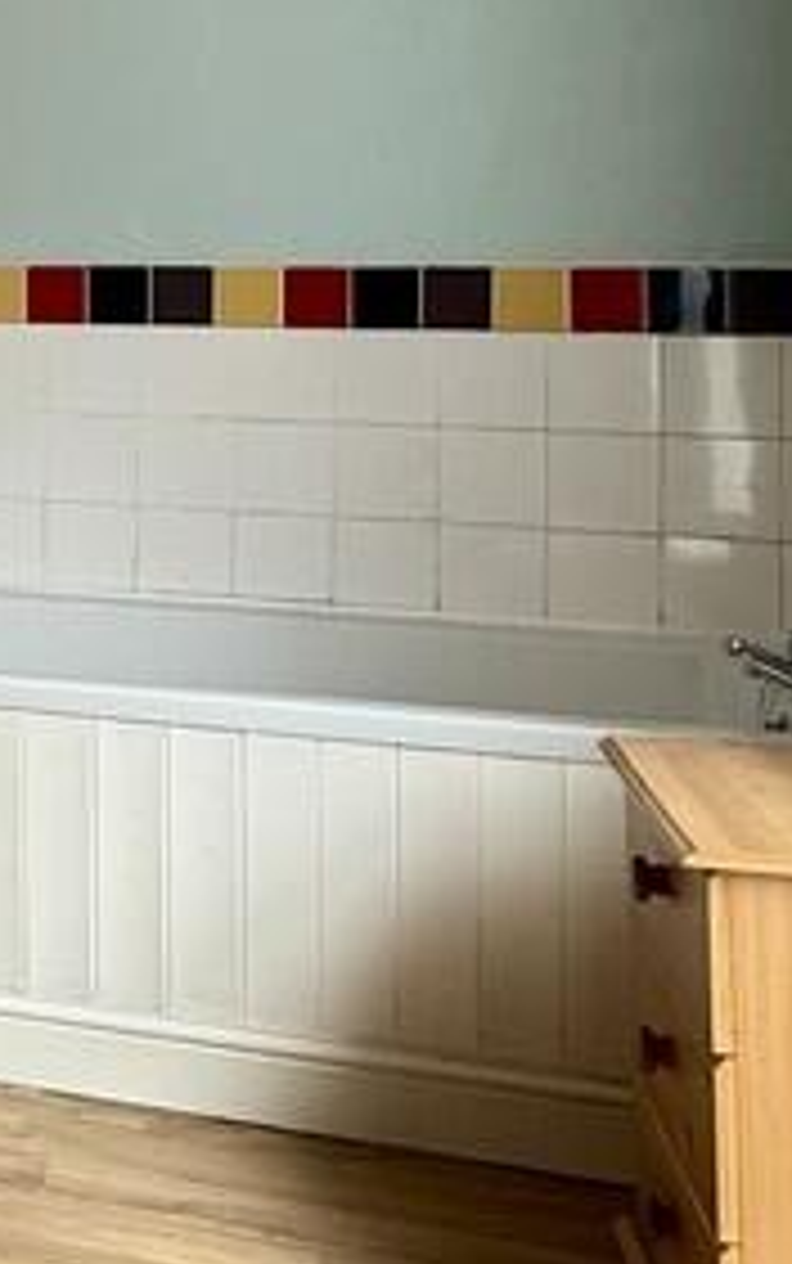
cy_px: 270
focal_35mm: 54
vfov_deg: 36.4
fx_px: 1862
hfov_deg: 20.0
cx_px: -459
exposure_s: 1/99
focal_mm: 2.22
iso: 160
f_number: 2.2
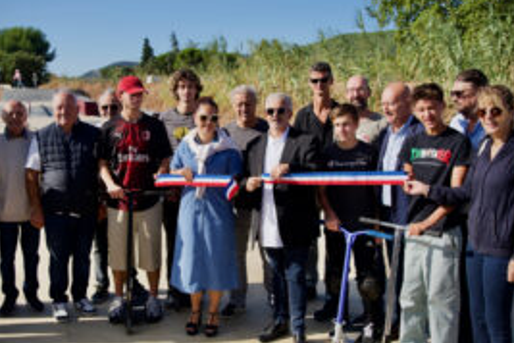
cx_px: 216
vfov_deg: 31.9
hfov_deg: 46.2
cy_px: 184
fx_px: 600
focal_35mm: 42
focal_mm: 28
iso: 100
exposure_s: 1/640
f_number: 4.5
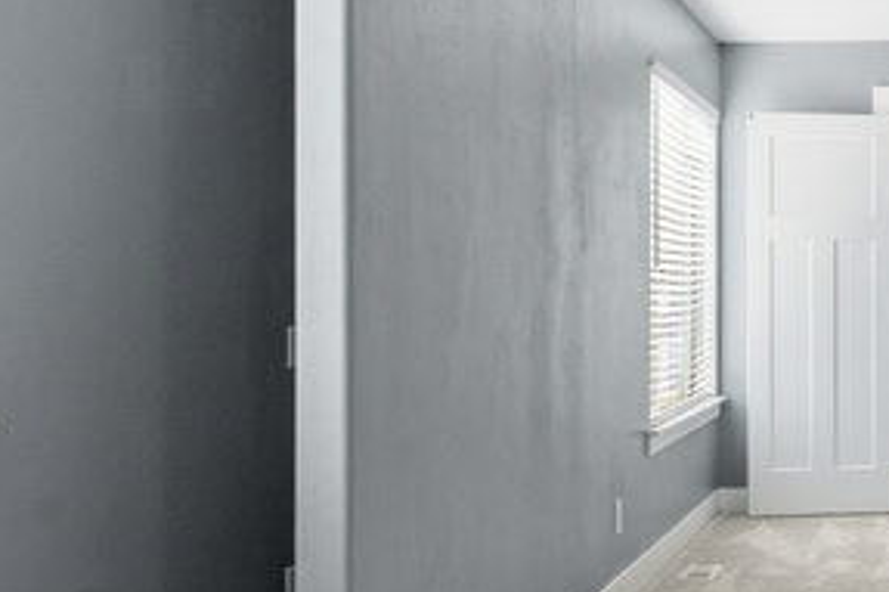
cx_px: 886
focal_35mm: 50
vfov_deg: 27.0
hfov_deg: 35.8
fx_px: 1234
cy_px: 299
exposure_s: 1/1000
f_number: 9
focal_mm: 14
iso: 1400
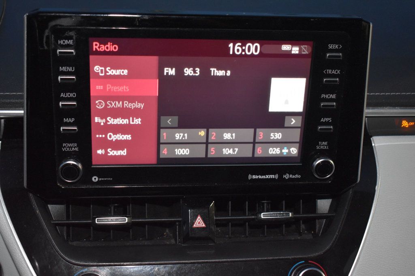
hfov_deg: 38.9
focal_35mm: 51
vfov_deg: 26.5
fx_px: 588
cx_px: 208
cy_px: 138
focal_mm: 34
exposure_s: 1/60
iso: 2200
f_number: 4.5
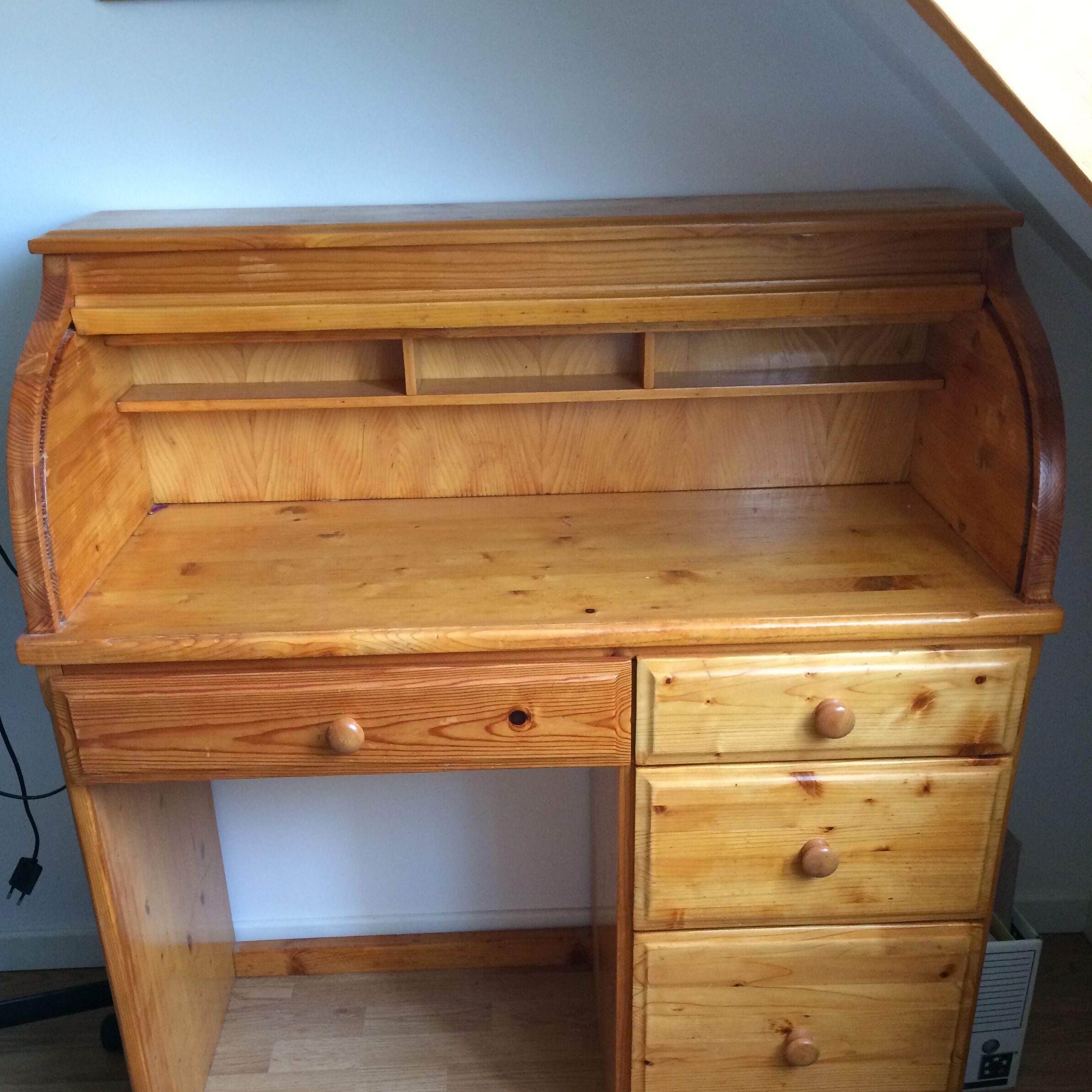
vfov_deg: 46.4
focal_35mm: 35
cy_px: 736
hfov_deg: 47.2
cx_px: 538
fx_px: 1249
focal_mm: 4.15
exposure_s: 1/33
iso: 200
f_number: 2.2
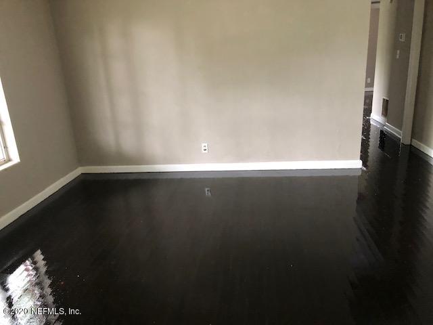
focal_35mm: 28
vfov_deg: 49.7
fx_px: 350
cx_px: 216
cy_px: 162
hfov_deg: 63.4
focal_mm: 4
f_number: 1.8
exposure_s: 1/15
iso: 100
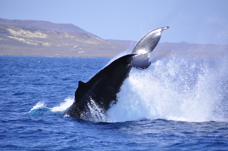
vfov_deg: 3.7
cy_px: 76
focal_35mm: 375
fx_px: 2372
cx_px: 114
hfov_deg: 5.5
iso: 200
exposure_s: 1/800
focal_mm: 250
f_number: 6.3
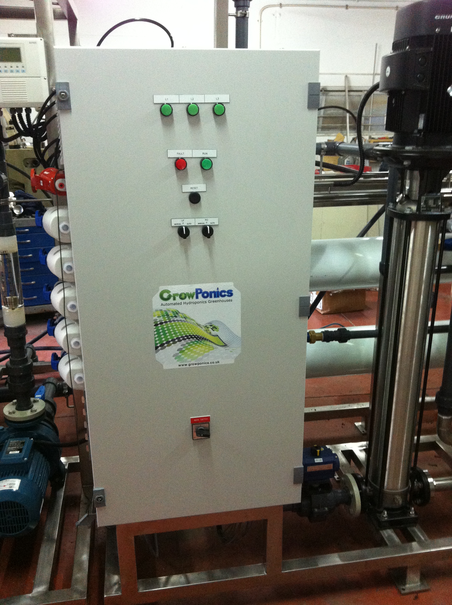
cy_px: 302
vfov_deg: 52.7
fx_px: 611
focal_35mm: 35
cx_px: 226
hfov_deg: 40.6
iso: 320
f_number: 2.8
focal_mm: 3.85
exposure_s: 1/17
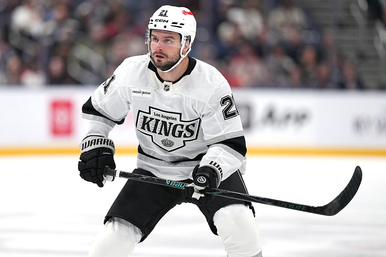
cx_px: 193
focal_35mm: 300
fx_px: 3217
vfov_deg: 4.6
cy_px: 128
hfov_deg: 6.9
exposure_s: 1/2000
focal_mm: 300
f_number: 2.8
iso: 2500
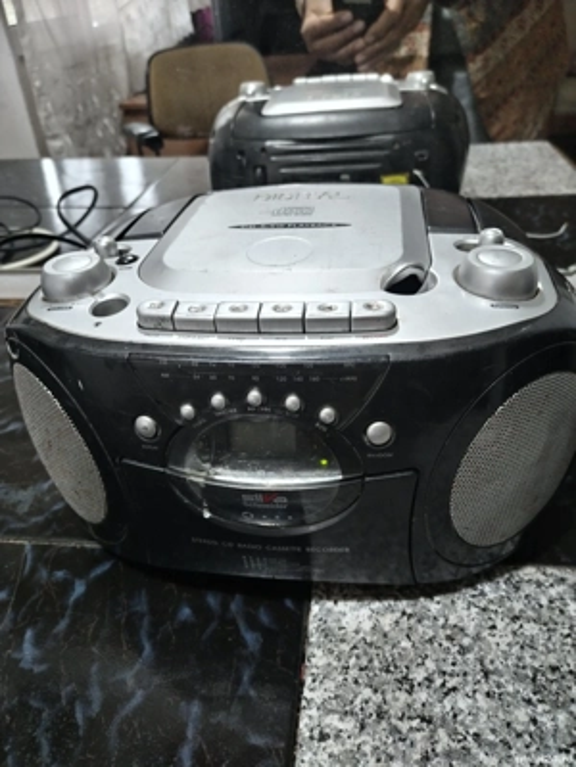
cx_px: 288
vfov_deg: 67.3
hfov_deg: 53.1
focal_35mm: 26
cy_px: 384
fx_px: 577
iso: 393
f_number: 1.8
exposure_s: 1/33.3
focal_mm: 4.75
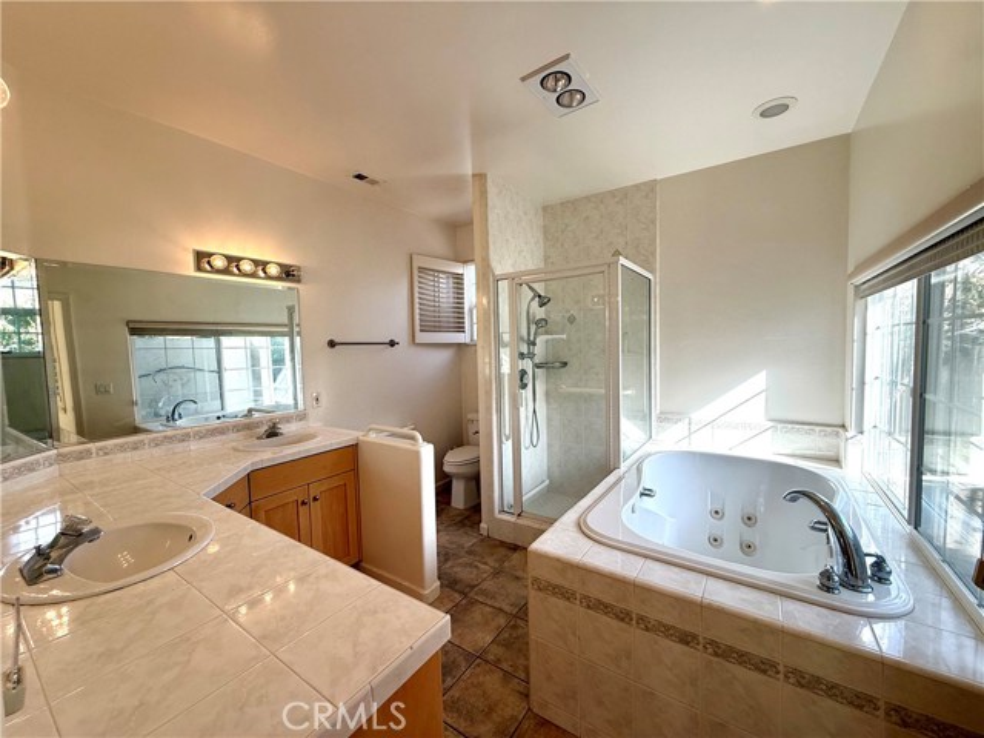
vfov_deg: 85.7
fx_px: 398
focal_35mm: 14
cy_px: 369
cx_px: 492
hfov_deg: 102.1
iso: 64
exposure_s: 1/243
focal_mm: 2.22
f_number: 2.2
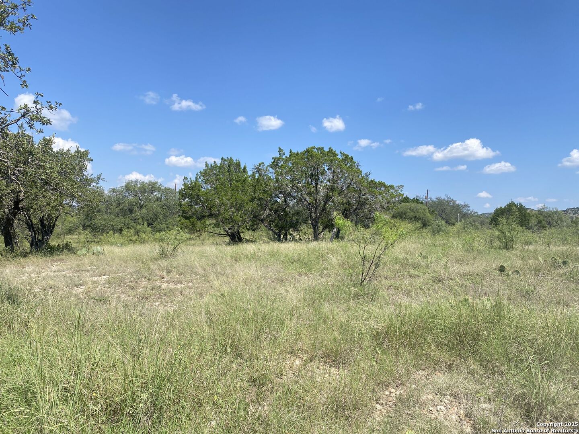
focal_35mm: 26
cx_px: 290
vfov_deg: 53.1
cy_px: 217
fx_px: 435
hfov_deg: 67.3
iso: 32
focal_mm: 4.25
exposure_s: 1/1927
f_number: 1.8
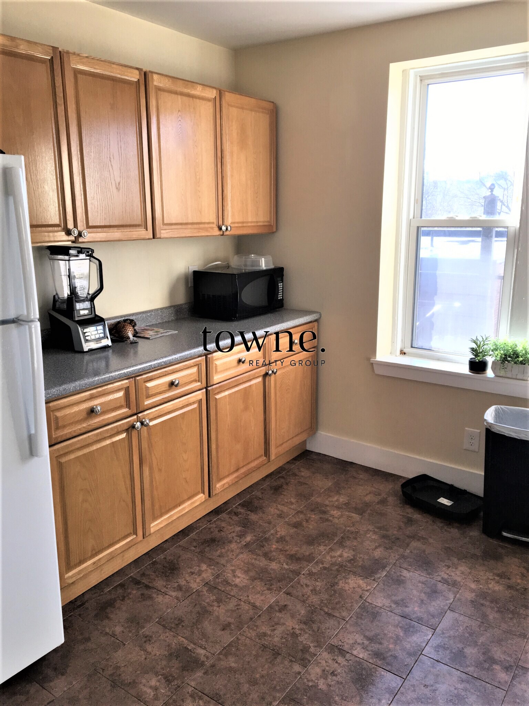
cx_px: 264
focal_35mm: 29
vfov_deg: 61.7
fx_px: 591
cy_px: 353
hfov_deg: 48.2
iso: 40
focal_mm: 4.15
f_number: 2.2
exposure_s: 1/120
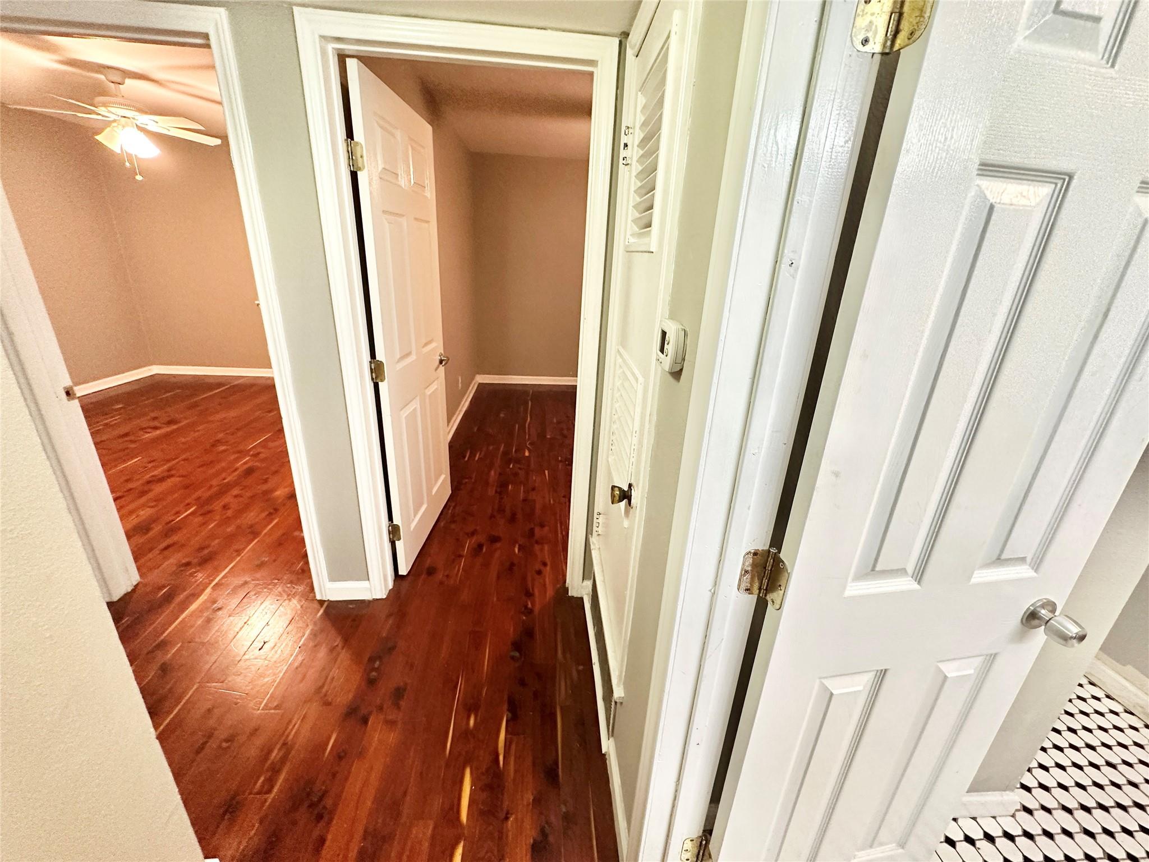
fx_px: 465
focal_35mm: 14
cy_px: 431
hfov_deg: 102.1
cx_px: 574
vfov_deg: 85.7
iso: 250
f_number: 2.2
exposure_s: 1/60
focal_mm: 2.22
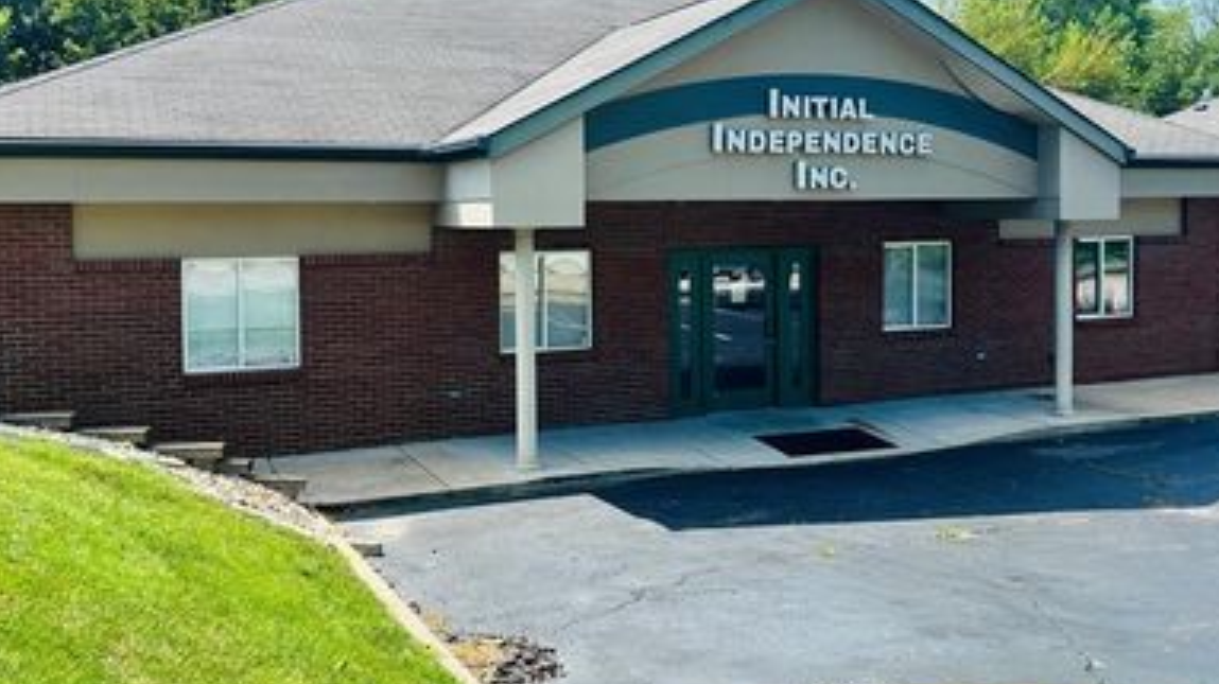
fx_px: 1195
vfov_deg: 31.8
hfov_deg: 54.0
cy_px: 256
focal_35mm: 37
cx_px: 611
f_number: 1.6
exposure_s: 1/2193
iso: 50
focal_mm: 5.96
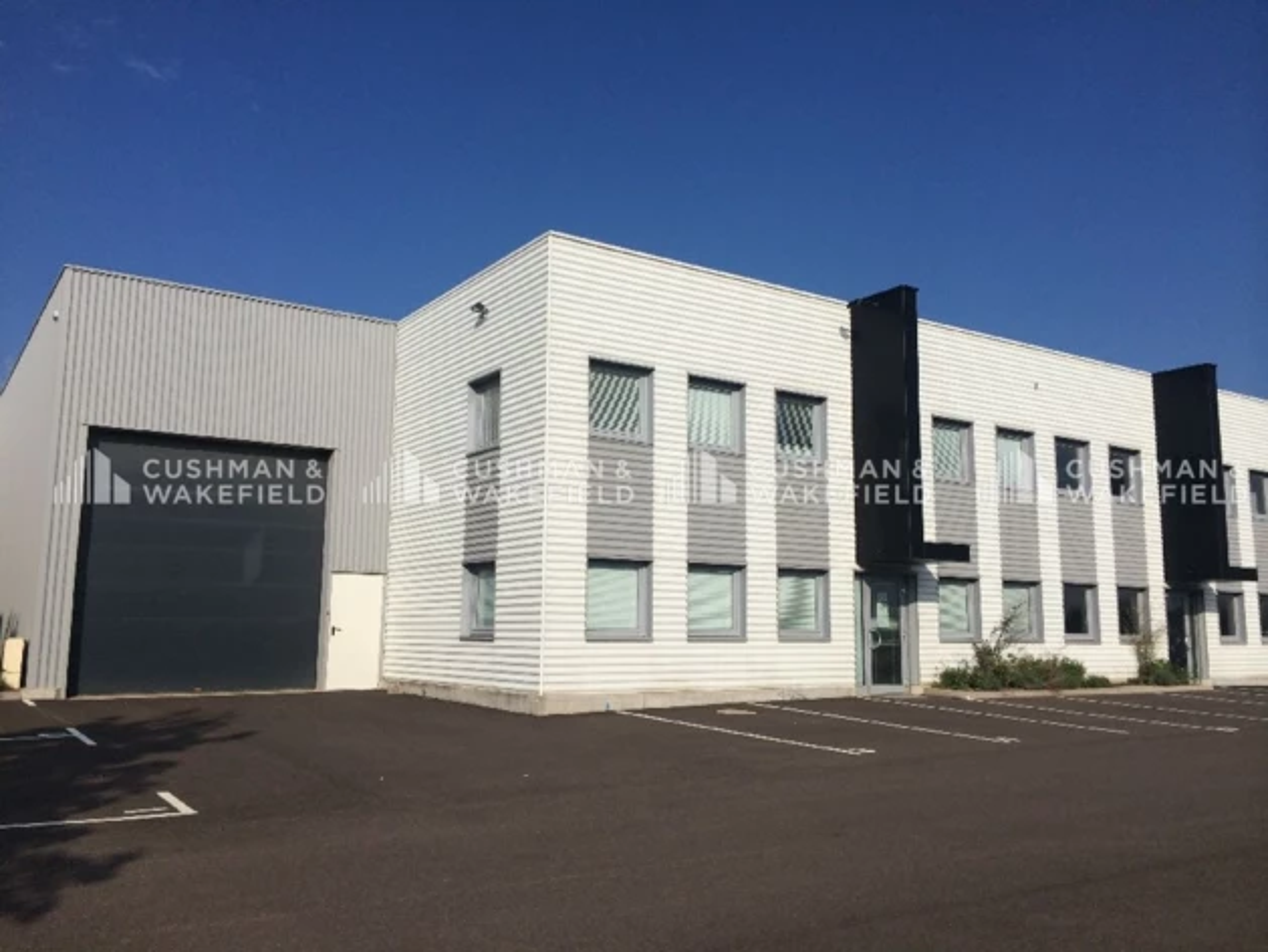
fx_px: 1099
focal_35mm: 30
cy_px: 476
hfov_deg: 60.0
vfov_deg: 46.8
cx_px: 634
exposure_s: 1/5128
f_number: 2.2
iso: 32
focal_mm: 4.12
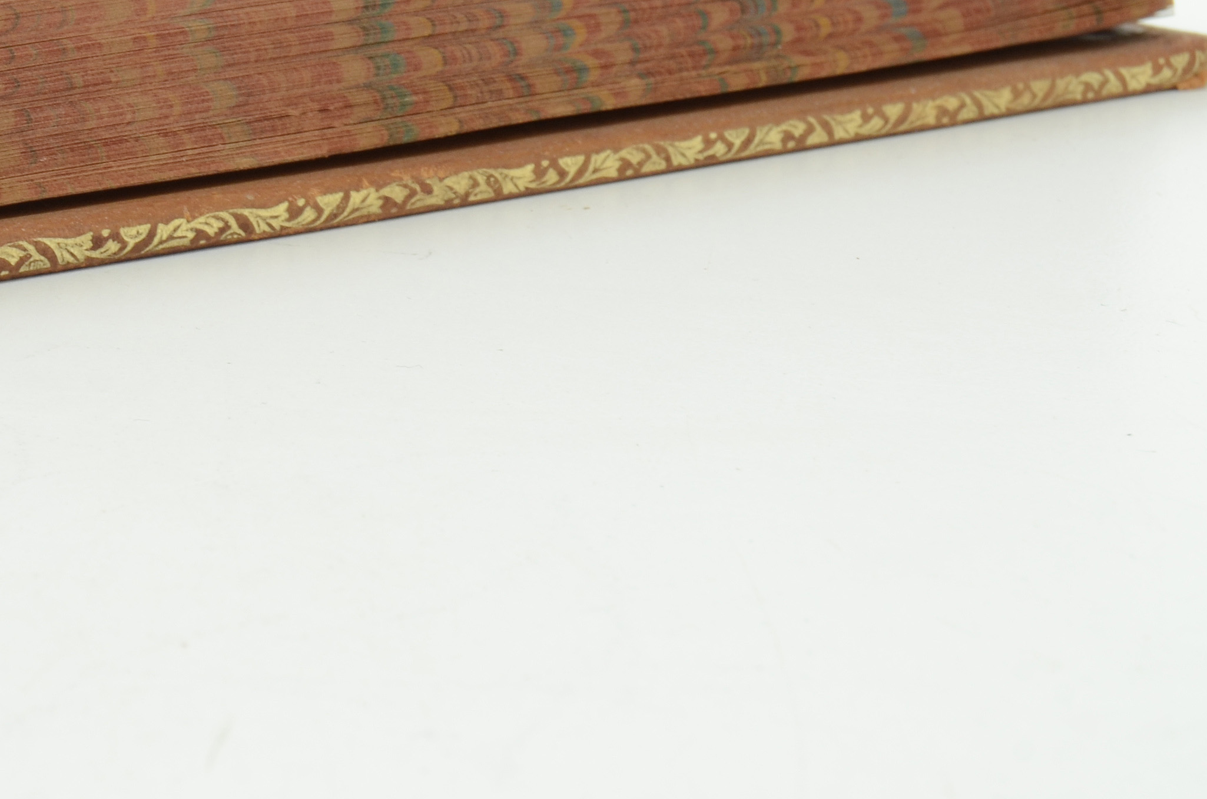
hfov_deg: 14.7
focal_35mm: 137
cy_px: -154
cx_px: -108
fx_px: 4584
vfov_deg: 9.8
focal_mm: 38
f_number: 13
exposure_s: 1/125
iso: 200
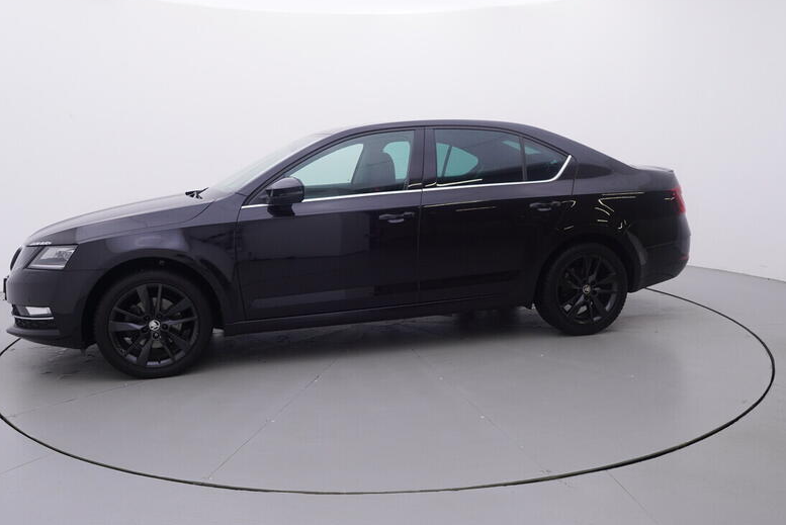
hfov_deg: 62.5
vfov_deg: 44.0
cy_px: 234
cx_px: 379
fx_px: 648
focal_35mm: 30
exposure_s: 1/80
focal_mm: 15
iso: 200
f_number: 5
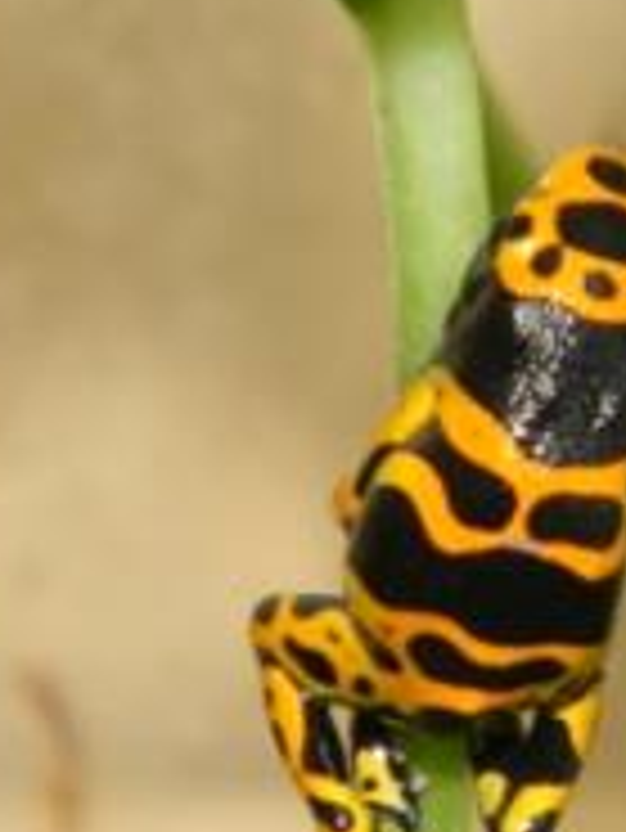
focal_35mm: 443
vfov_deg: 4.5
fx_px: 10669
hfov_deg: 3.4
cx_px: 513
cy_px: 468
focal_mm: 33.1
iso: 200
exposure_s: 1/30
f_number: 10.4
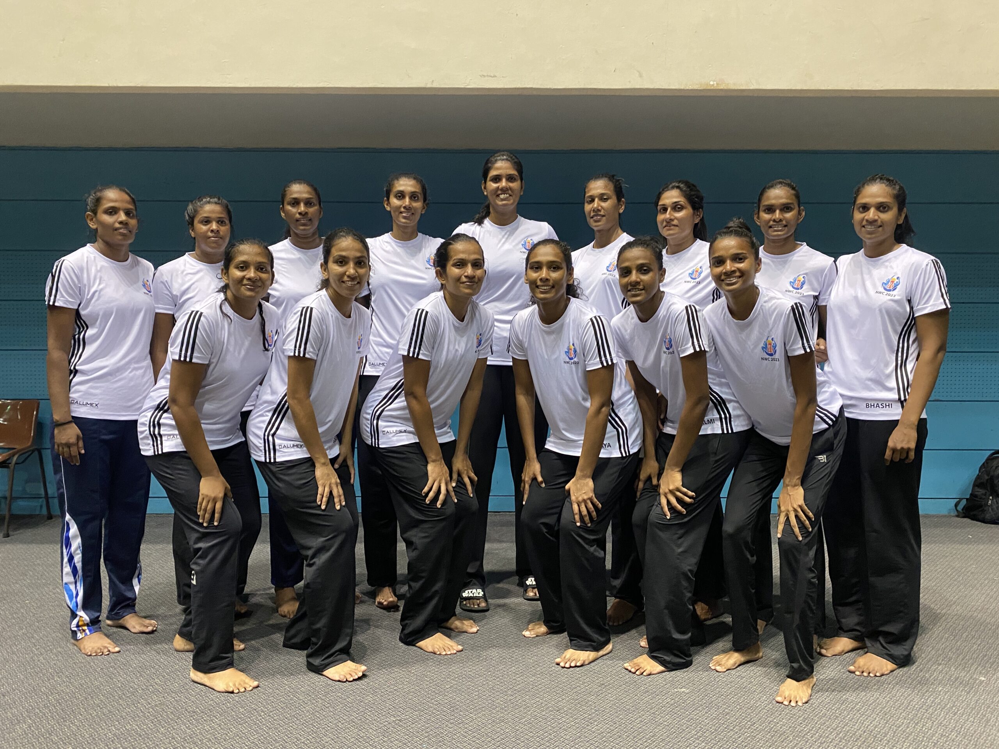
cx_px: 500
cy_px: 374
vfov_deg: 53.1
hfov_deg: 67.3
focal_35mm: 26
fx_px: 750
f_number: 1.8
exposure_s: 1/50
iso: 320
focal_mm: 4.25
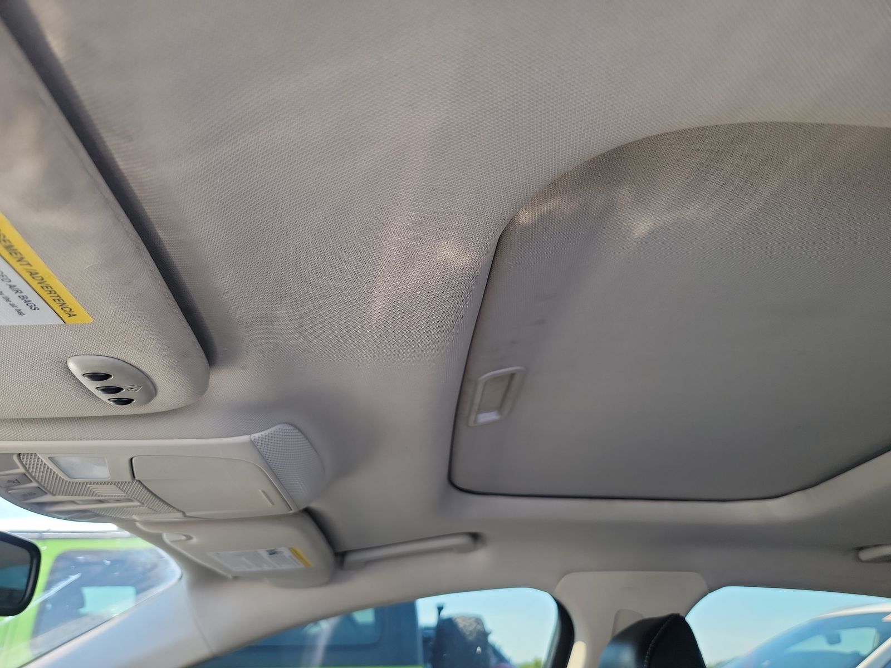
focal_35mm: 24
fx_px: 618
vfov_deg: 56.8
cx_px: 446
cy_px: 334
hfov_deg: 71.6
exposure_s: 1/59
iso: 57
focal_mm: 6.7
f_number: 1.8
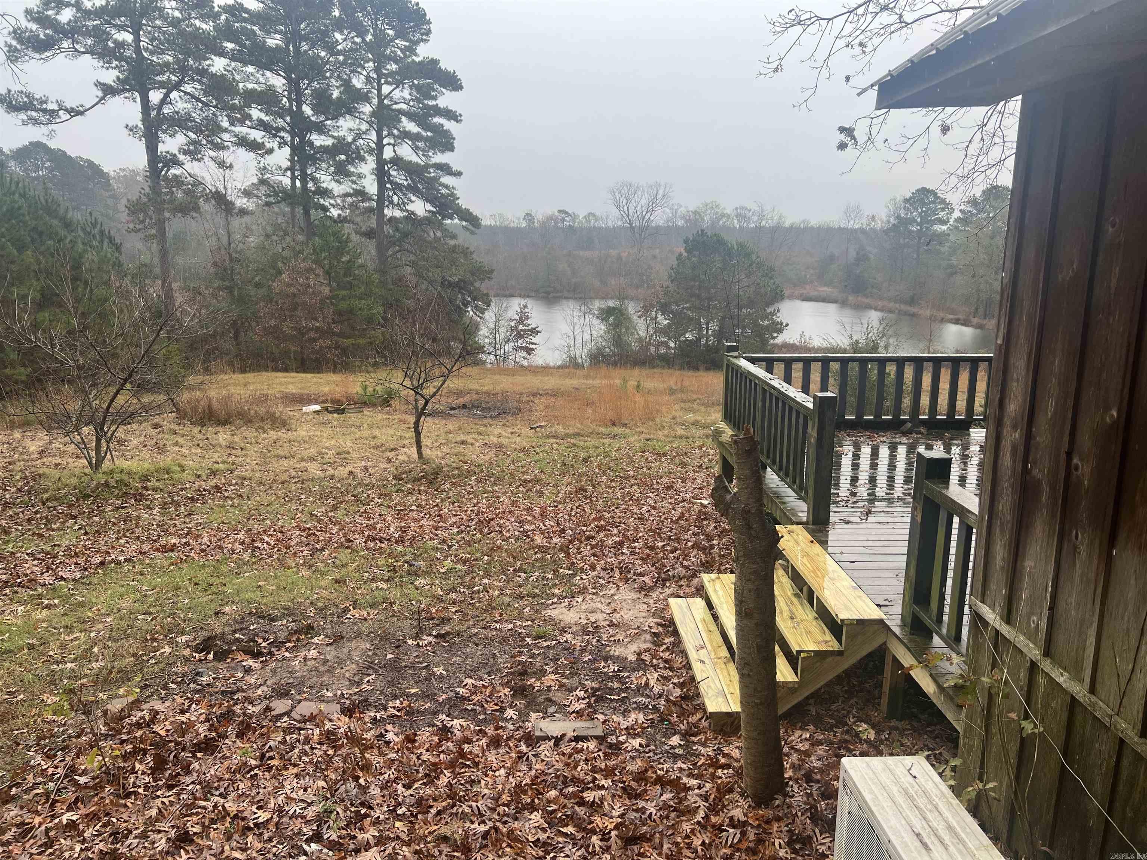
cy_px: 430
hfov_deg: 67.3
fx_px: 862
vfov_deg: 53.1
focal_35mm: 26
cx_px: 574
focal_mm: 5.7
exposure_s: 1/379
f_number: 1.5
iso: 50
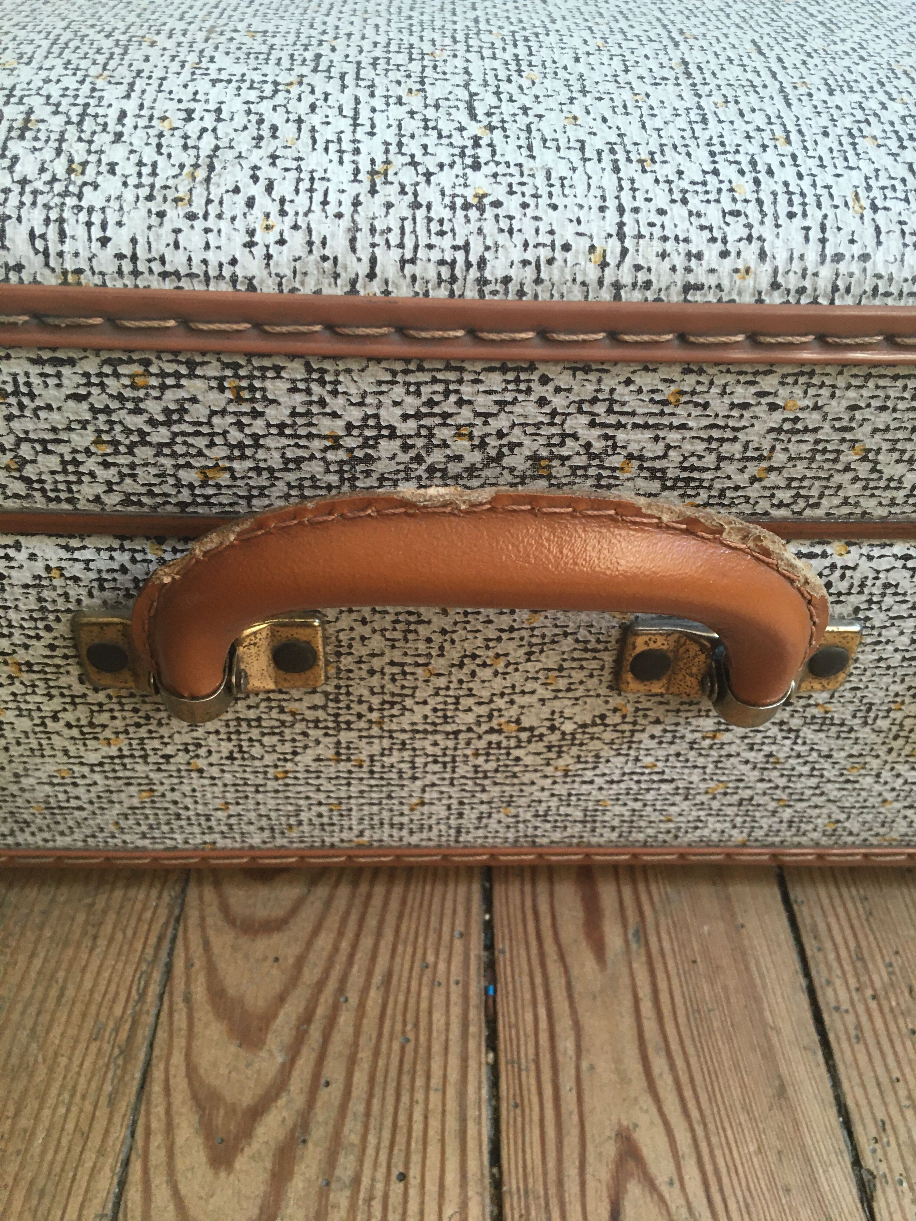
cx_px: 458
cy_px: 610
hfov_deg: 48.2
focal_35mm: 29
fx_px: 1023
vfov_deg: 61.7
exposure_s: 1/33
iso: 64
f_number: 2.2
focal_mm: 4.15
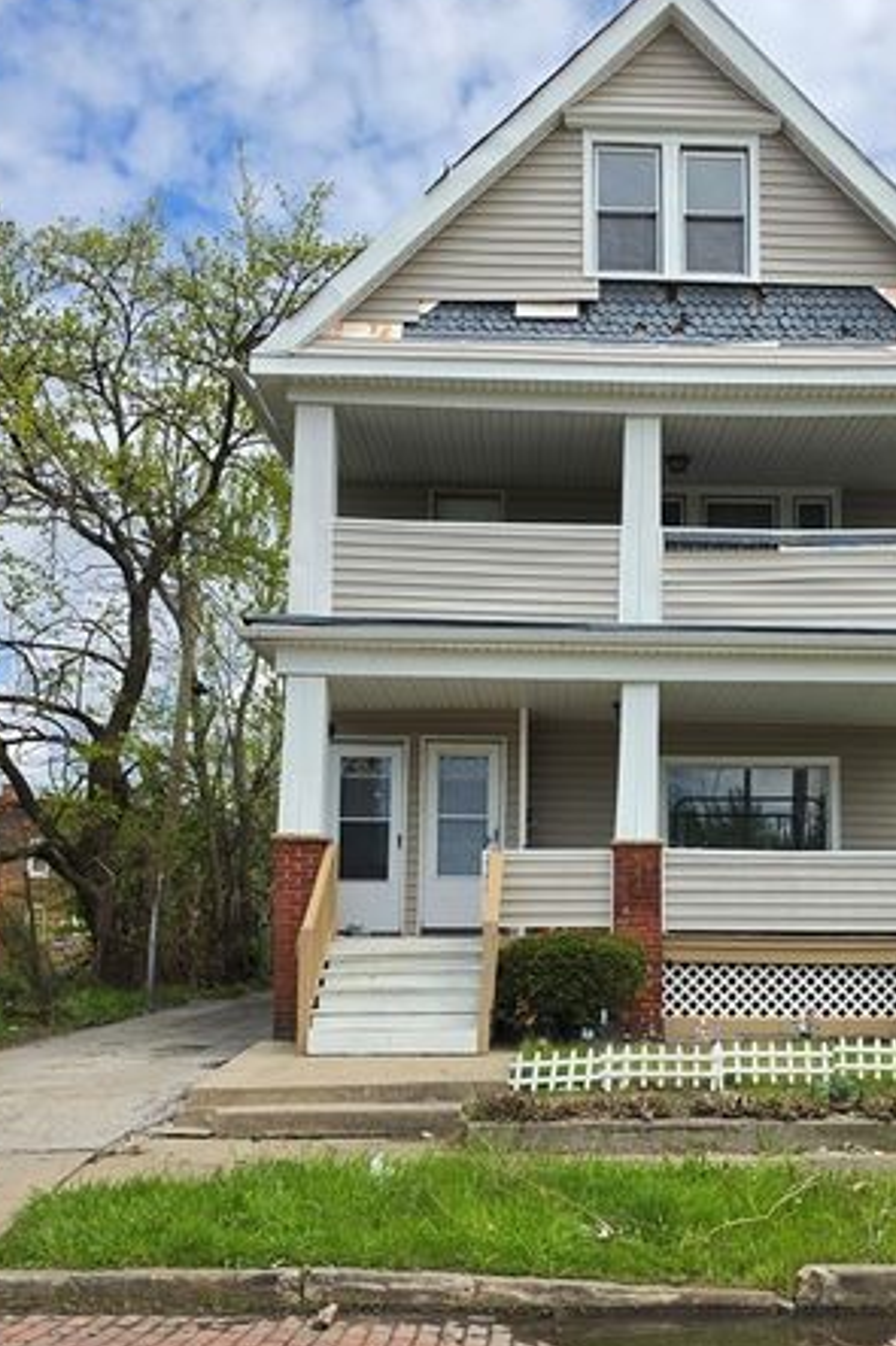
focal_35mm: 36
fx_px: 1345
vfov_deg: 52.7
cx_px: 617
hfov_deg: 36.4
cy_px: 822
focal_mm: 6.5
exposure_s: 1/7058
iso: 64
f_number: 1.4
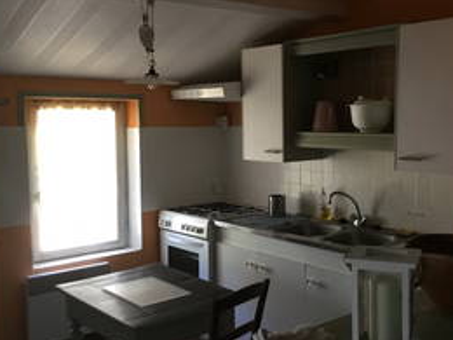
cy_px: 162
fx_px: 563
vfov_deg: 33.6
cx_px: 261
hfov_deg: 43.7
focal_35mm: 43
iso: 160
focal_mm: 3.3
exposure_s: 1/33
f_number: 2.4
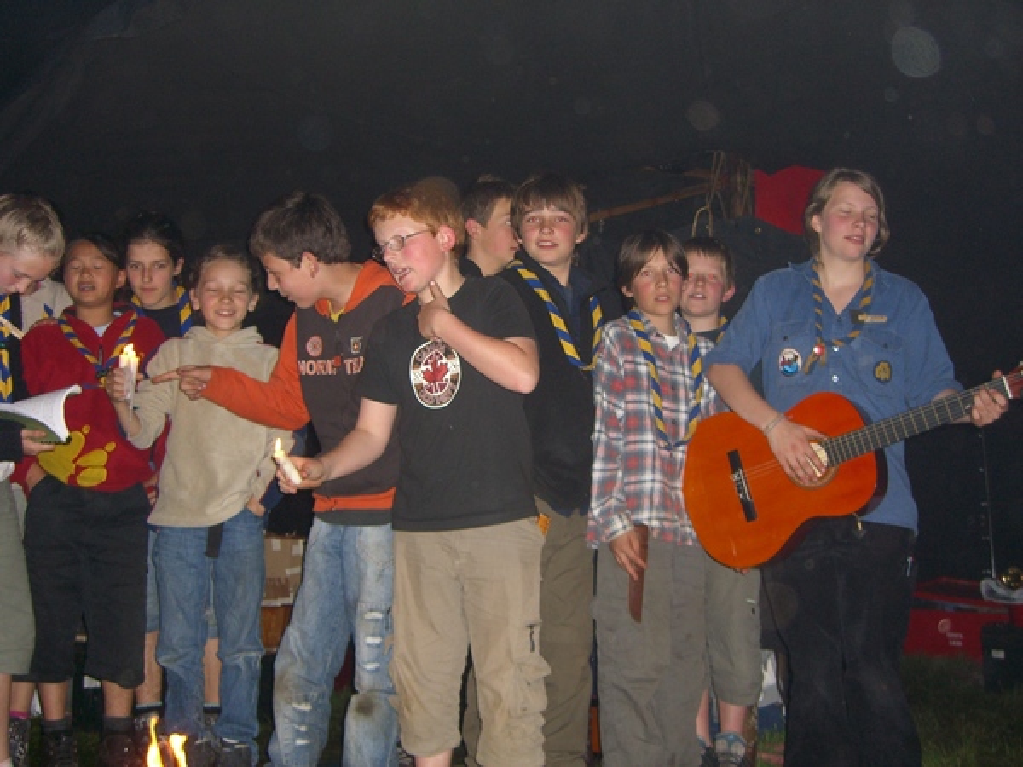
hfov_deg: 49.0
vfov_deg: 37.7
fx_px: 1123
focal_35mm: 38
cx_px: 512
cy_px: 384
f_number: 2.8
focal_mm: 7.9
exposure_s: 1/60
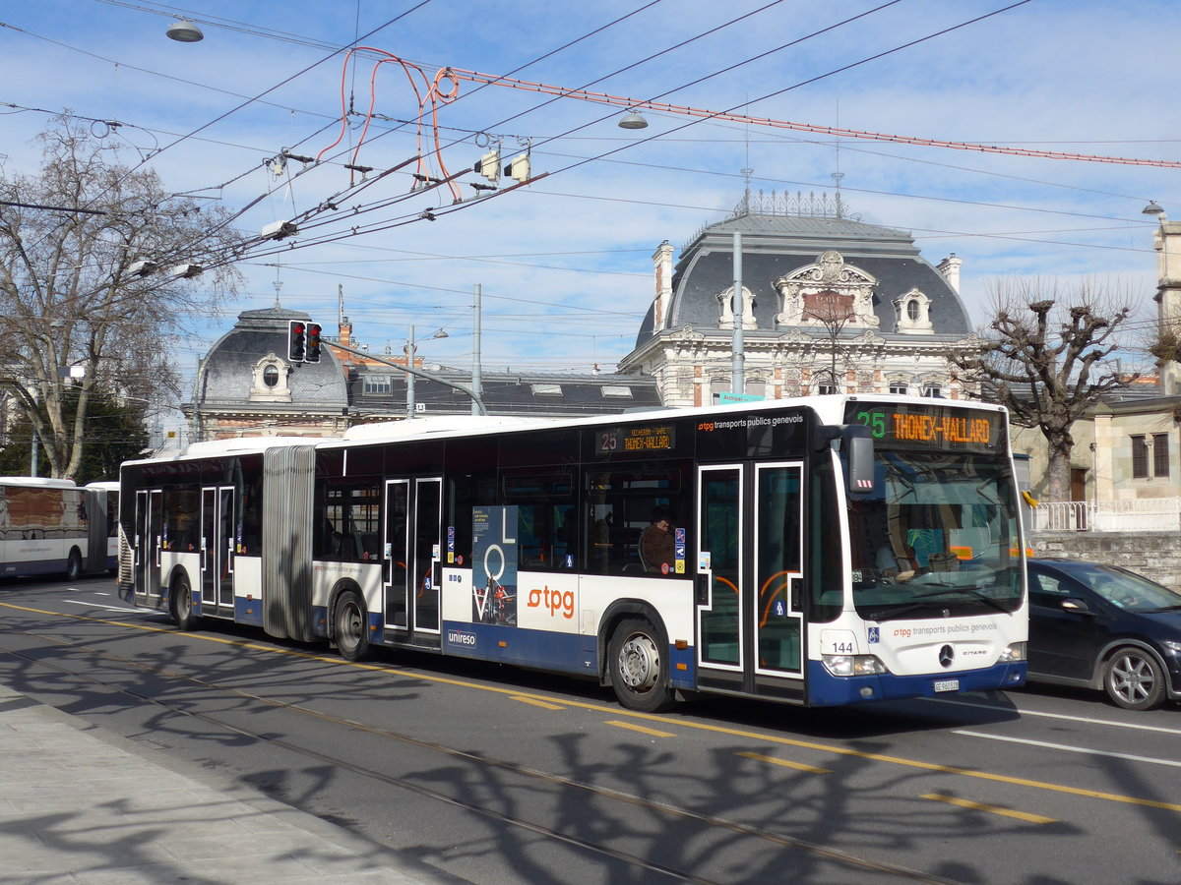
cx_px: 590
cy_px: 442
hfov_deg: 42.9
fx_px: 1501
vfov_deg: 32.9
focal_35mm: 44
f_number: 2.8
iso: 80
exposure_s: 1/2000
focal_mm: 9
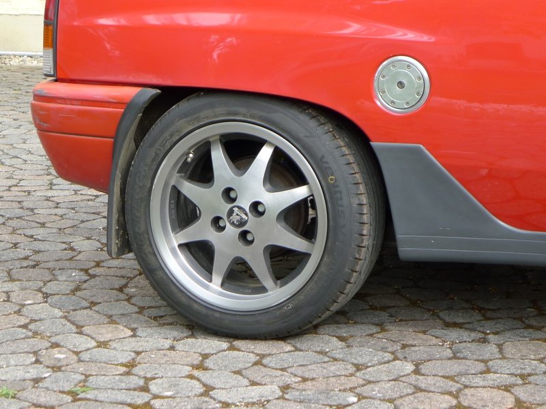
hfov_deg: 16.4
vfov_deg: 12.3
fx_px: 1893
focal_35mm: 120
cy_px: 204
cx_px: 273
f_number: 3.3
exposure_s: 1/125
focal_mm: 19.2
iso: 100
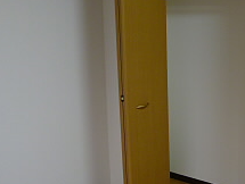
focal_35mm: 48
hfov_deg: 38.0
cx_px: 201
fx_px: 340
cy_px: 80
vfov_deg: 30.3
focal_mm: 4.3
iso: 160
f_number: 2.2
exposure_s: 1/60
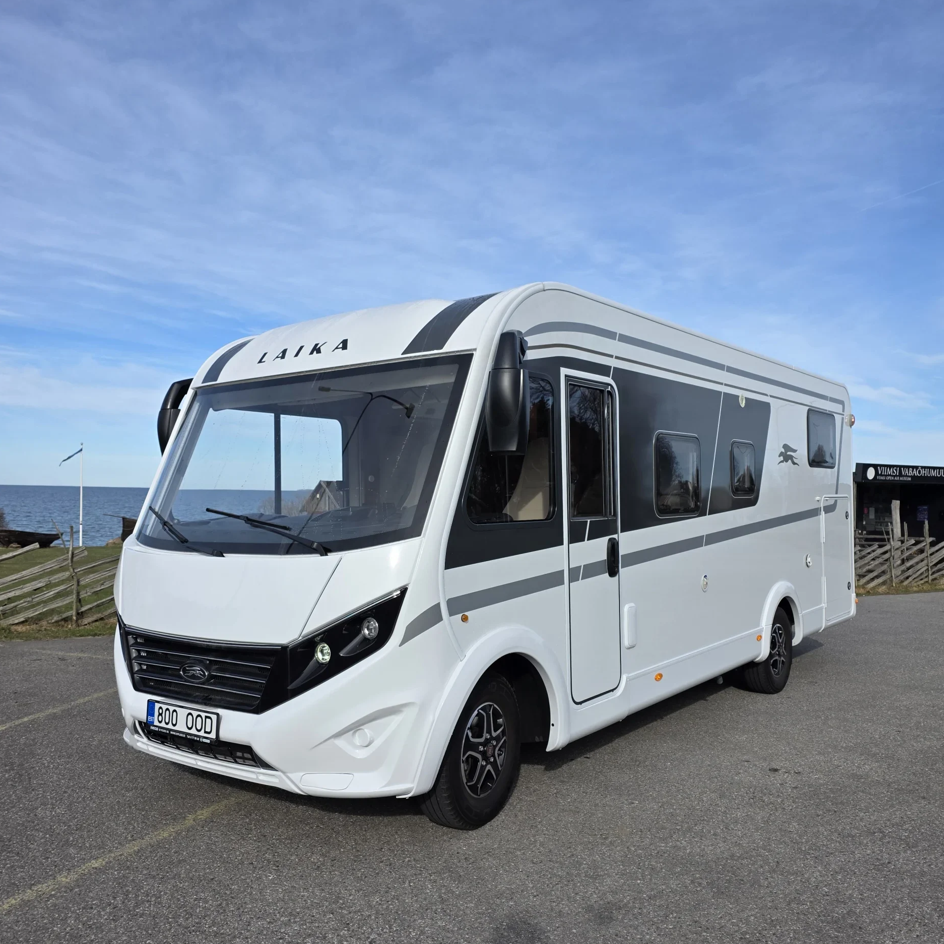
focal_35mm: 28
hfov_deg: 57.3
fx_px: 864
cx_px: 481
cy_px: 504
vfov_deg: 57.2
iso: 80
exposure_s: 1/5778
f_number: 1.7
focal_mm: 6.3
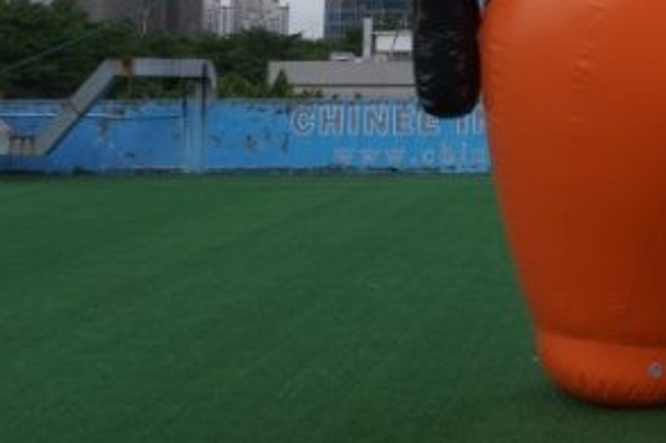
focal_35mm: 84
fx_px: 1553
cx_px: 752
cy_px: -185
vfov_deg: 15.2
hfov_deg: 22.7
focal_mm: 16
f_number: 4.5
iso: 100
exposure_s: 1/500
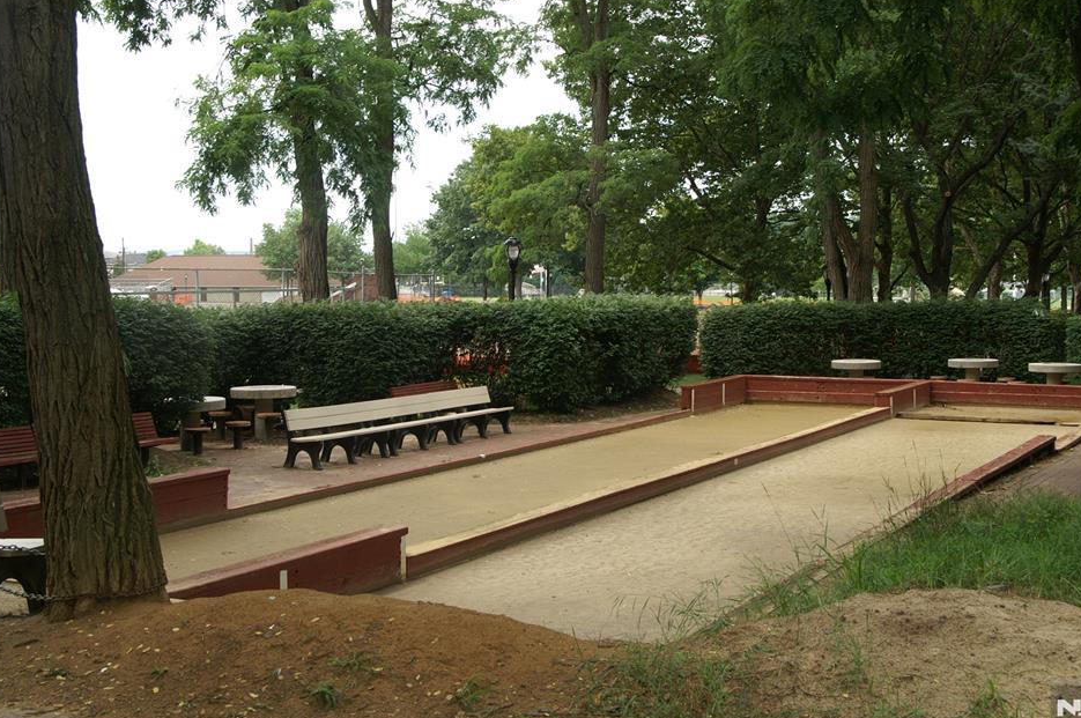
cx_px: 577
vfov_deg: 29.2
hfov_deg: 42.8
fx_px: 1380
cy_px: 342
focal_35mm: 46
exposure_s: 1/90
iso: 100
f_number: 8
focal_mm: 28
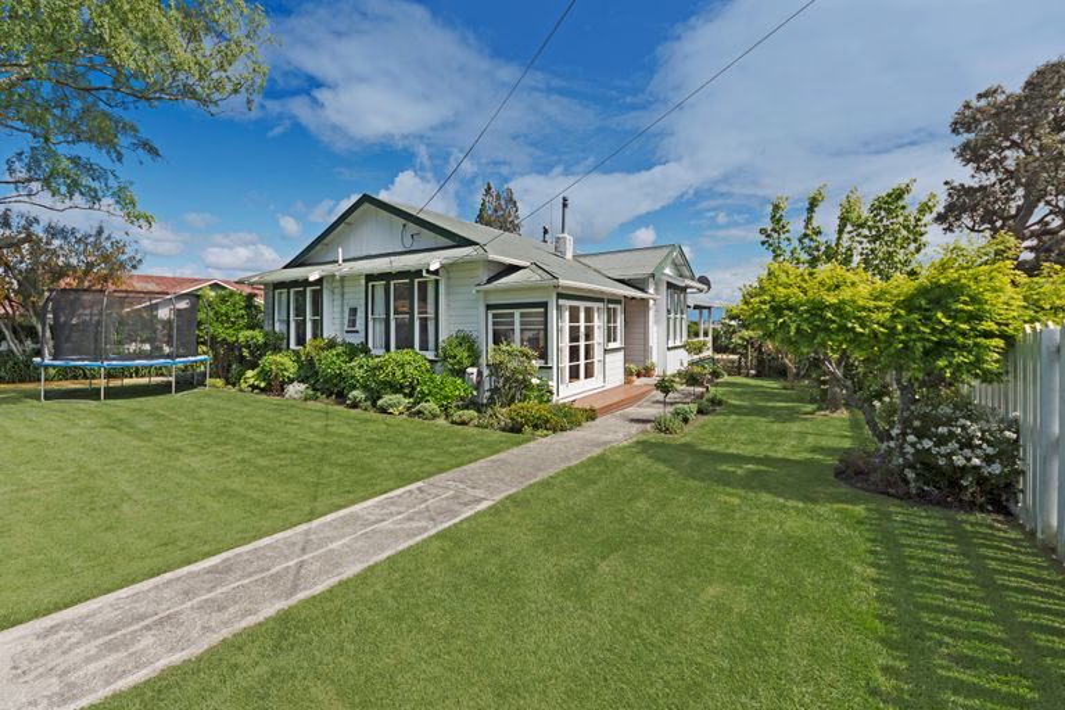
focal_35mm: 14
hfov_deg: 103.3
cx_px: 532
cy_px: 355
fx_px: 422
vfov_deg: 80.2
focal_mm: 9.5
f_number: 8
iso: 200
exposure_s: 1/640
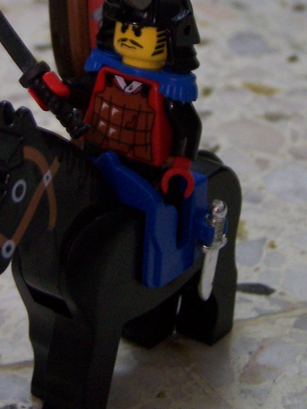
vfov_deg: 18.2
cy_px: 80
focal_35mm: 107
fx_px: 1265
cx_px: 98
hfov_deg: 13.8
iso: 140
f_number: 3
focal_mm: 8
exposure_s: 1/8
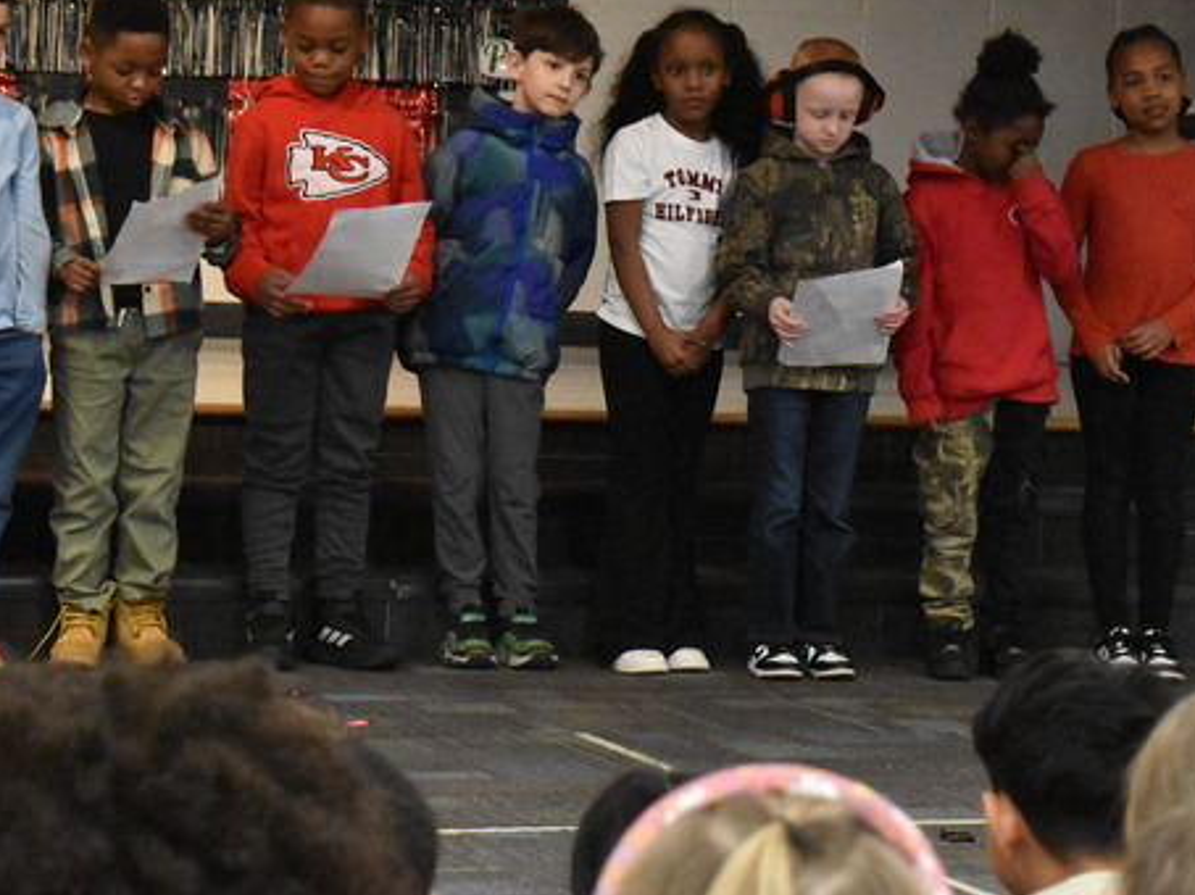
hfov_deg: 14.1
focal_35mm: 140
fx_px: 4825
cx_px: 790
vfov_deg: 10.6
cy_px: 250
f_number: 7.1
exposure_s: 1/100
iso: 8000
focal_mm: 55
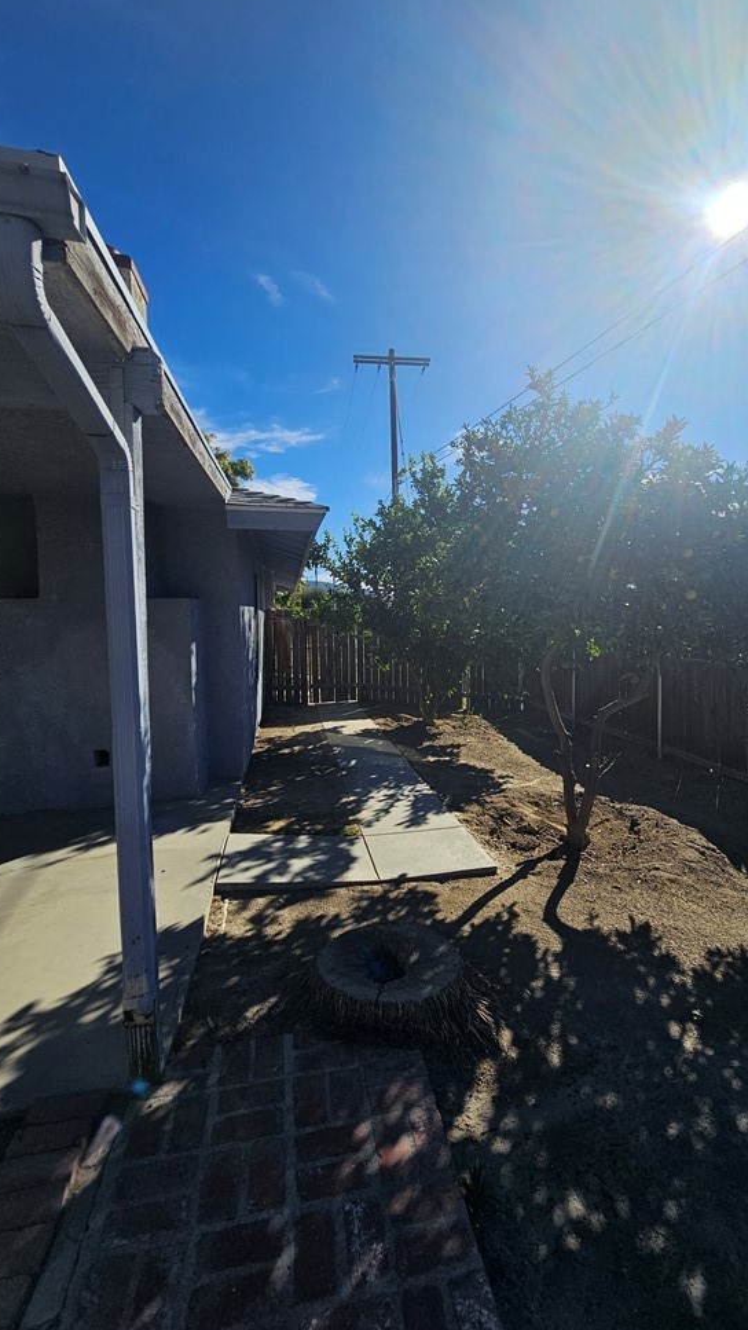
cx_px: 441
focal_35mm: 15
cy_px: 648
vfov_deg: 103.0
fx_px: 529
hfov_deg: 70.0
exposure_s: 1/4505
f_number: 2.2
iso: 50
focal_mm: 2.2
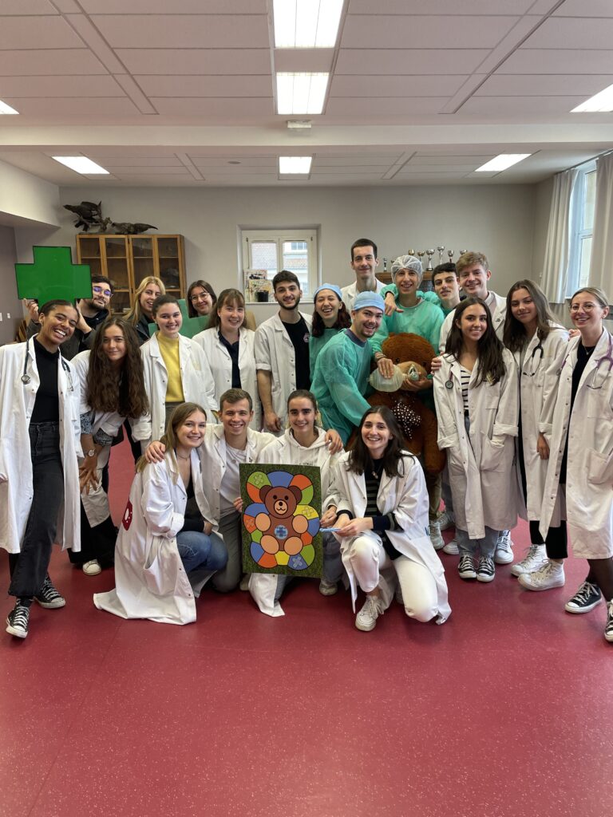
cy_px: 408
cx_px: 306
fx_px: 614
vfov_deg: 67.3
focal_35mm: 26
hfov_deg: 53.1
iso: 100
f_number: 1.6
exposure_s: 1/100
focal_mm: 4.2
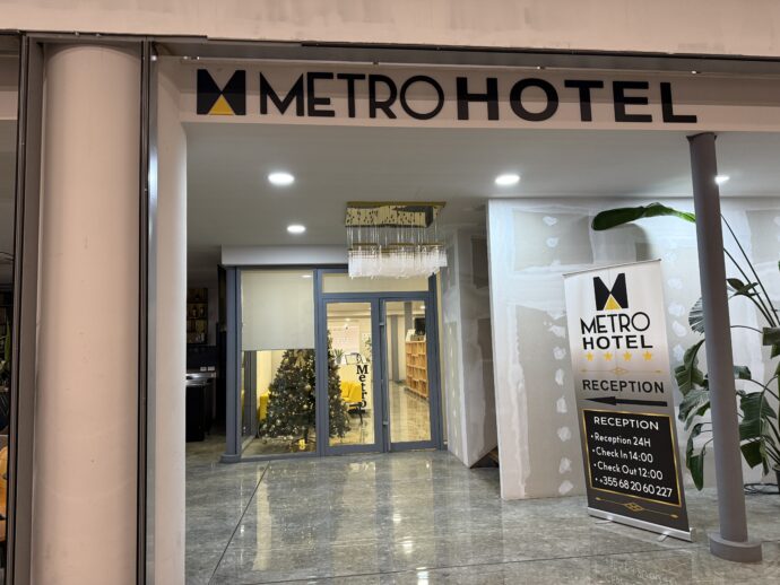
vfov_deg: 56.8
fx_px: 541
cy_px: 292
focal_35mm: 24
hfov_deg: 71.6
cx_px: 390
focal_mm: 6.76
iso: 250
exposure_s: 1/50
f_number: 1.78
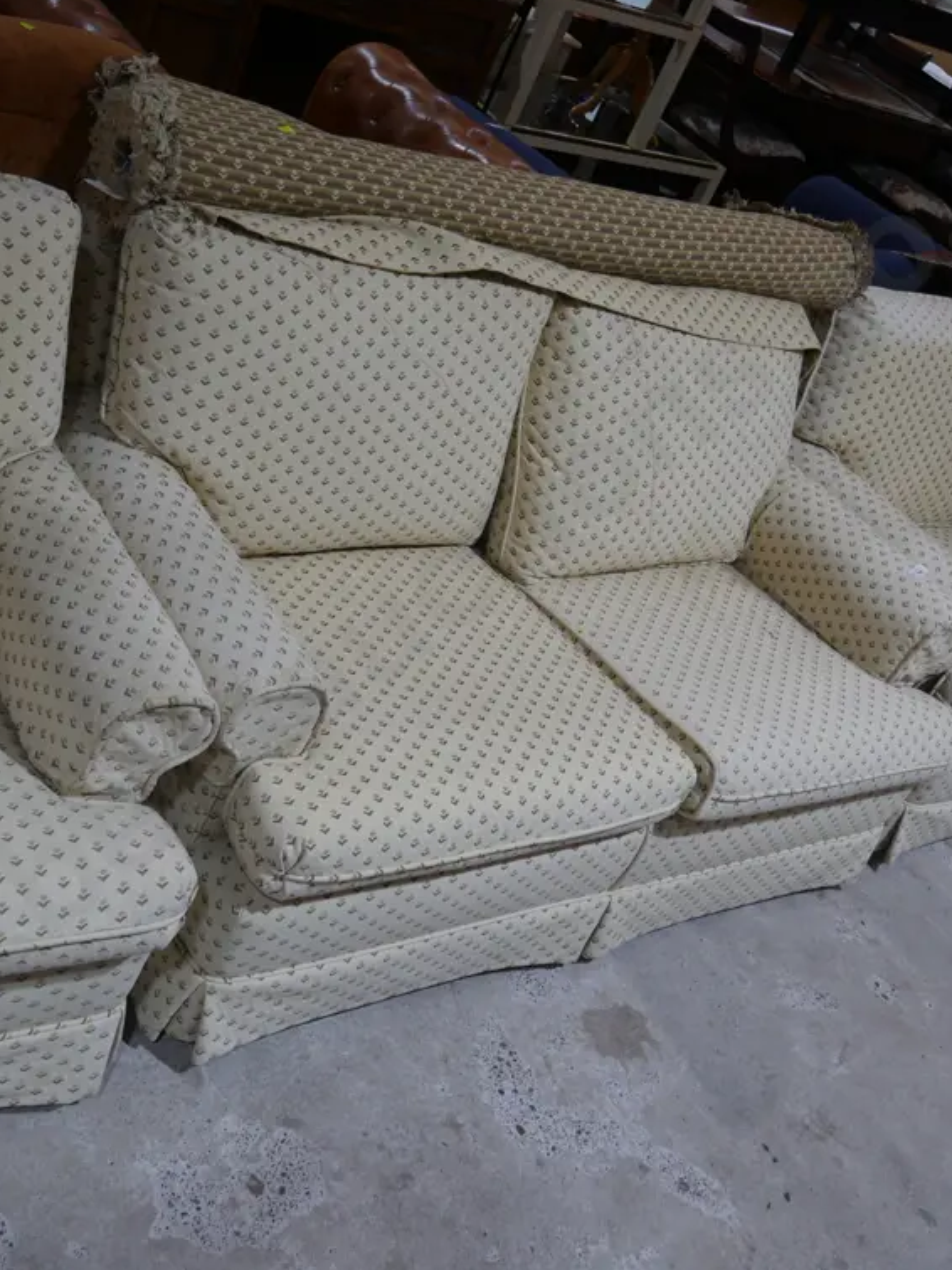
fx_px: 1394
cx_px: 397
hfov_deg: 37.6
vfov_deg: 49.0
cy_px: 628
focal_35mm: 38
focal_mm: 14
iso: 200
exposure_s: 1/125
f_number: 3.5
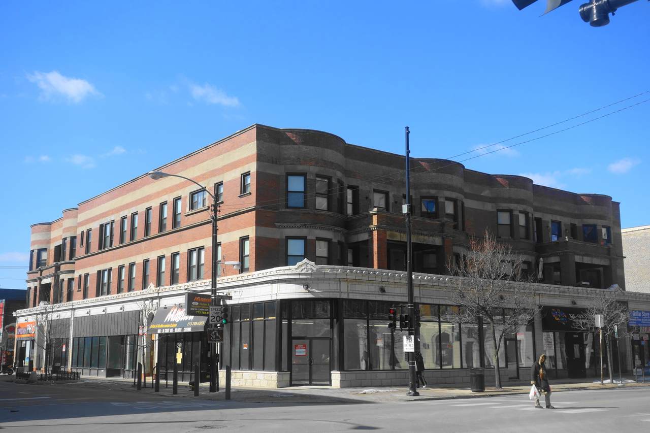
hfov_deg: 47.4
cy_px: 216
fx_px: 740
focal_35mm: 41
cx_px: 325
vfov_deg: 32.6
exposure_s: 1/800
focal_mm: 15.28
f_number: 4.5
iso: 125
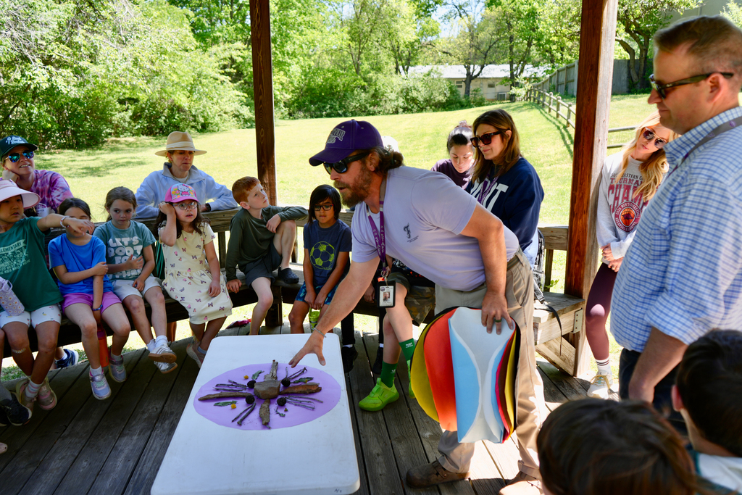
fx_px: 577
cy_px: 248
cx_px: 371
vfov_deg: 46.4
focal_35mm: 28
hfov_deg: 65.5
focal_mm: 28
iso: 100
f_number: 4
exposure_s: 1/200
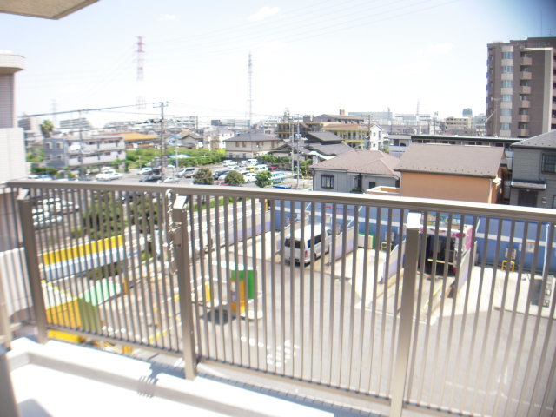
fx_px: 659
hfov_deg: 45.8
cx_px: 278
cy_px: 208
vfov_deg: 35.1
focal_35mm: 41
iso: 100
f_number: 3.2
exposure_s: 1/400
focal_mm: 7.3
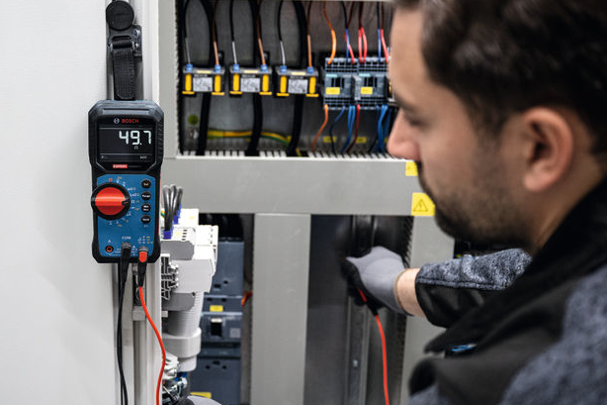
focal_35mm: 56
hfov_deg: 35.5
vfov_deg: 24.2
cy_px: 220
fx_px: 944
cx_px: 240
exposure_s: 1/125
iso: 1600
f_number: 3.2
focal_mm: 43
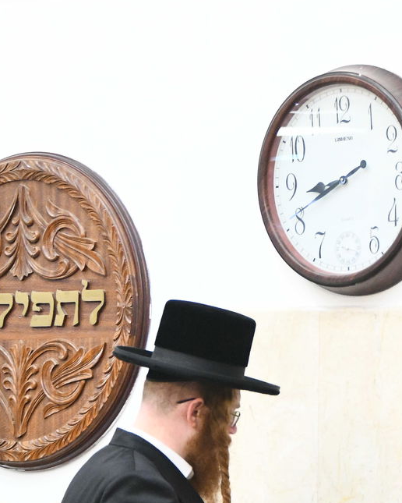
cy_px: 228
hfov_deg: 4.5
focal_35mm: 342
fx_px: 5086
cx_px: 277
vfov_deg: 5.7
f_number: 5.3
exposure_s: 1/100
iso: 5000
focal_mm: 112
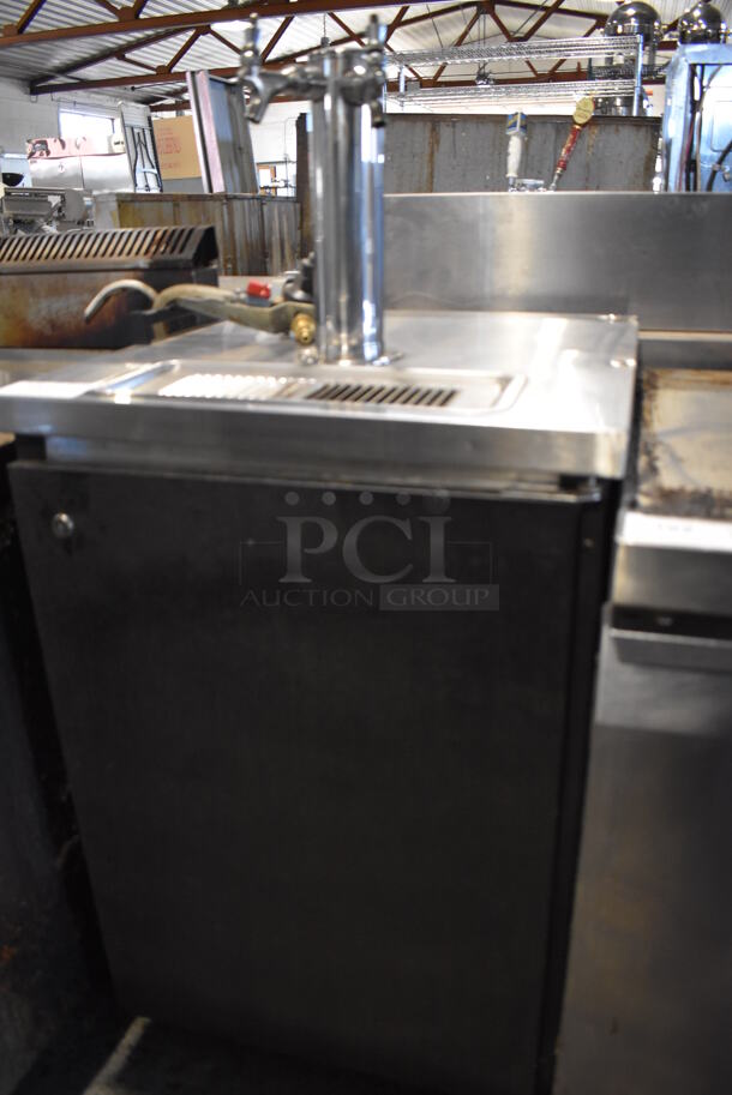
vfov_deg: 67.3
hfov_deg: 48.0
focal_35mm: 27
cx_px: 366
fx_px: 822
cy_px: 548
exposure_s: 1/125
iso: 2200
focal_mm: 18
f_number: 3.5
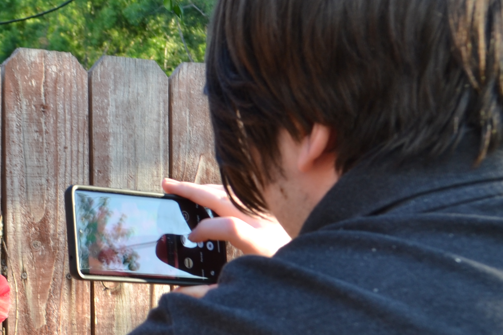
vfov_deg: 13.9
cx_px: 139
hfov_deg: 20.7
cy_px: 280
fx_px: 1369
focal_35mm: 98
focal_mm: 22
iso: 100
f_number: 7.1
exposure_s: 1/30
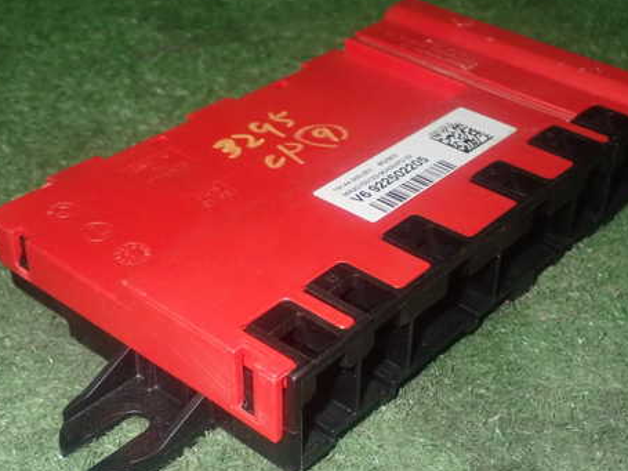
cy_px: 246
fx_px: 1052
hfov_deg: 33.2
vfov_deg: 25.2
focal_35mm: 58
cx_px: 351
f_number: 9
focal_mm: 7.84
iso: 800
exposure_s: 1/40
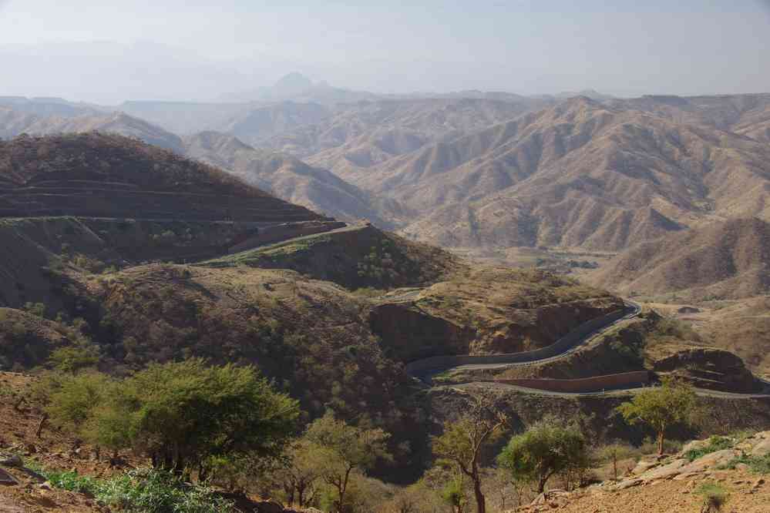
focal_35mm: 43
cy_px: 256
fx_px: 920
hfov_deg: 45.4
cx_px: 385
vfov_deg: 31.2
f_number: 11
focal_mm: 29.4
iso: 200
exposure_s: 1/60
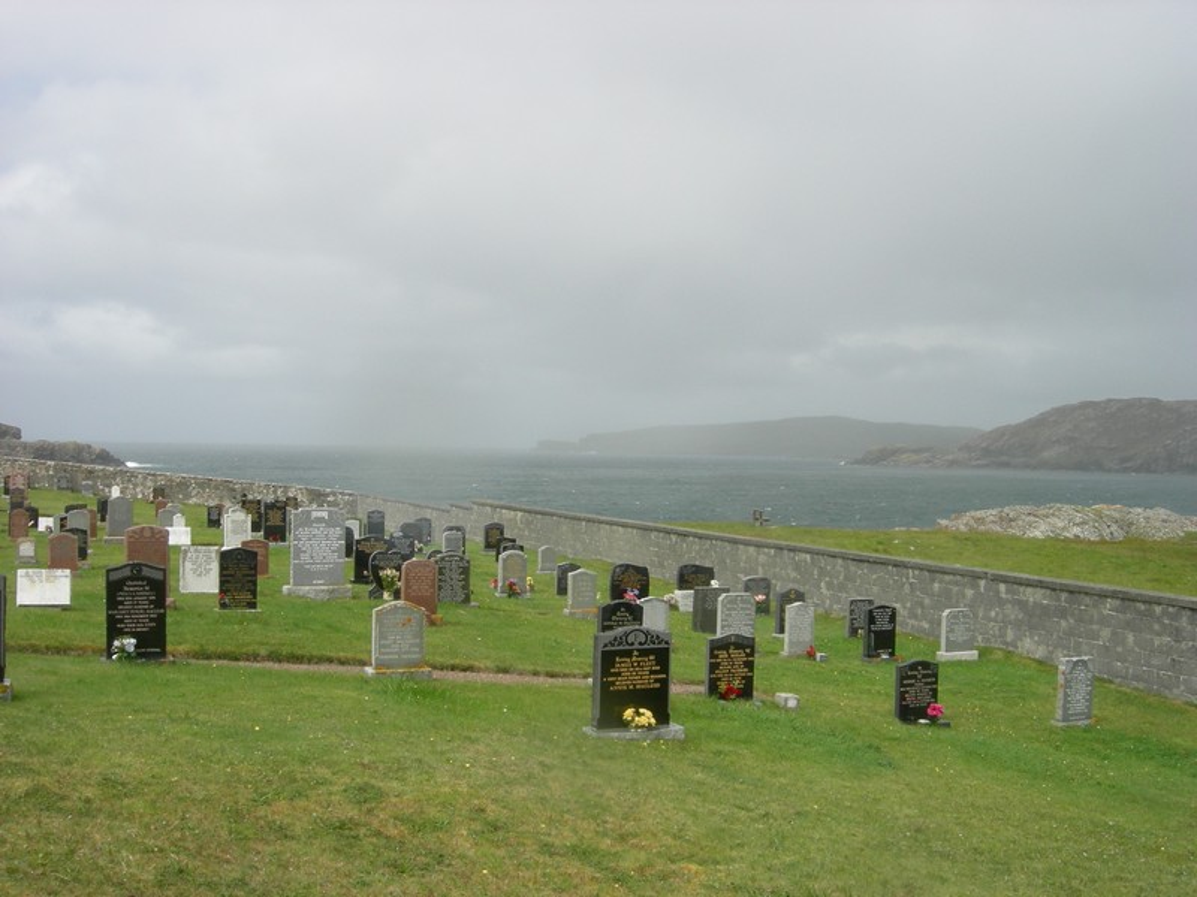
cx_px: 598
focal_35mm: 36
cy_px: 448
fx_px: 1245
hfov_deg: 51.4
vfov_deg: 39.7
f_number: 6.8
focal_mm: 7.5
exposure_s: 1/261
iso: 64
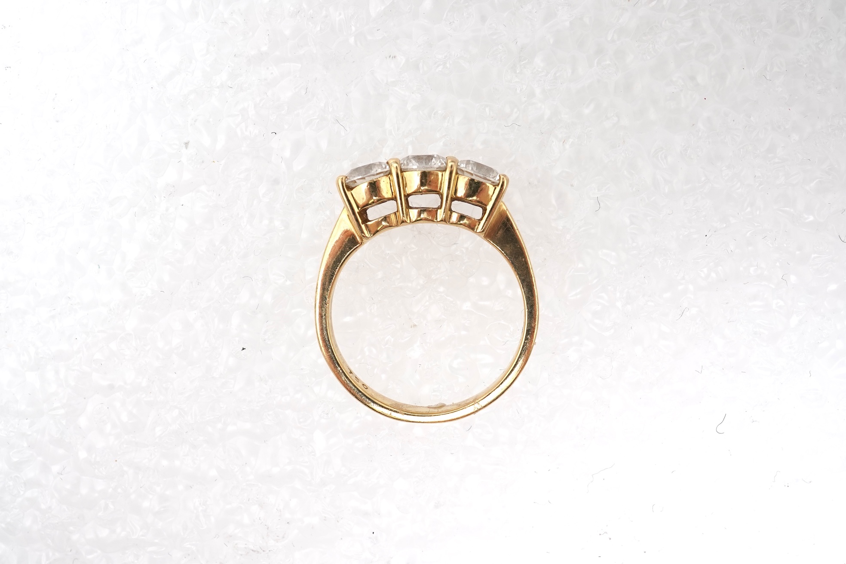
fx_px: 1057
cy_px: 282
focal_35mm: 45
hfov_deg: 43.6
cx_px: 423
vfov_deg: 29.9
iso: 320
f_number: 22
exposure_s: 1/125
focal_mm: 30
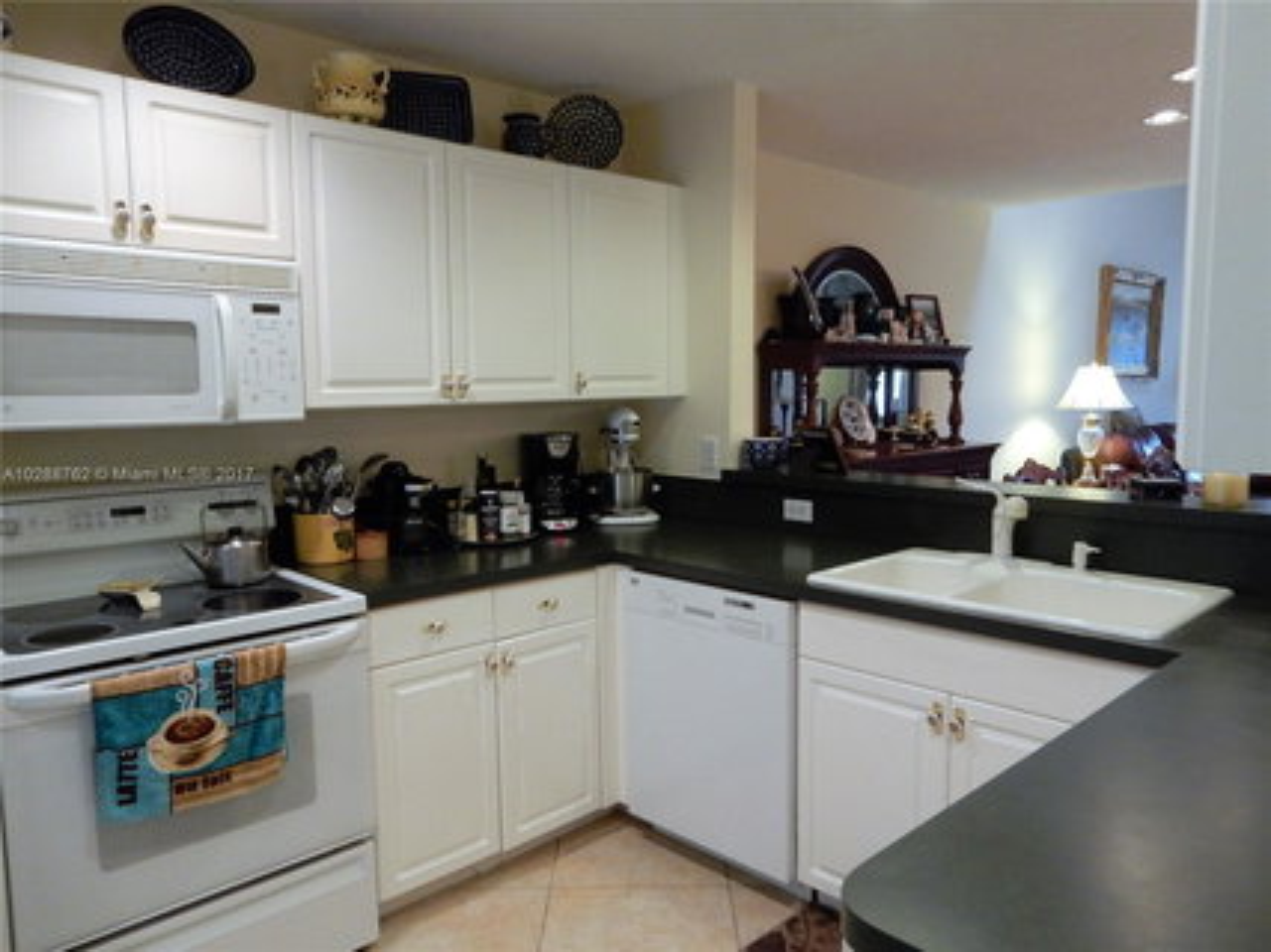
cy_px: 476
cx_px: 636
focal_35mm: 25
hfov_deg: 69.4
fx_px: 918
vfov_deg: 54.9
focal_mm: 4.5
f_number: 3.7
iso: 400
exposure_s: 1/25
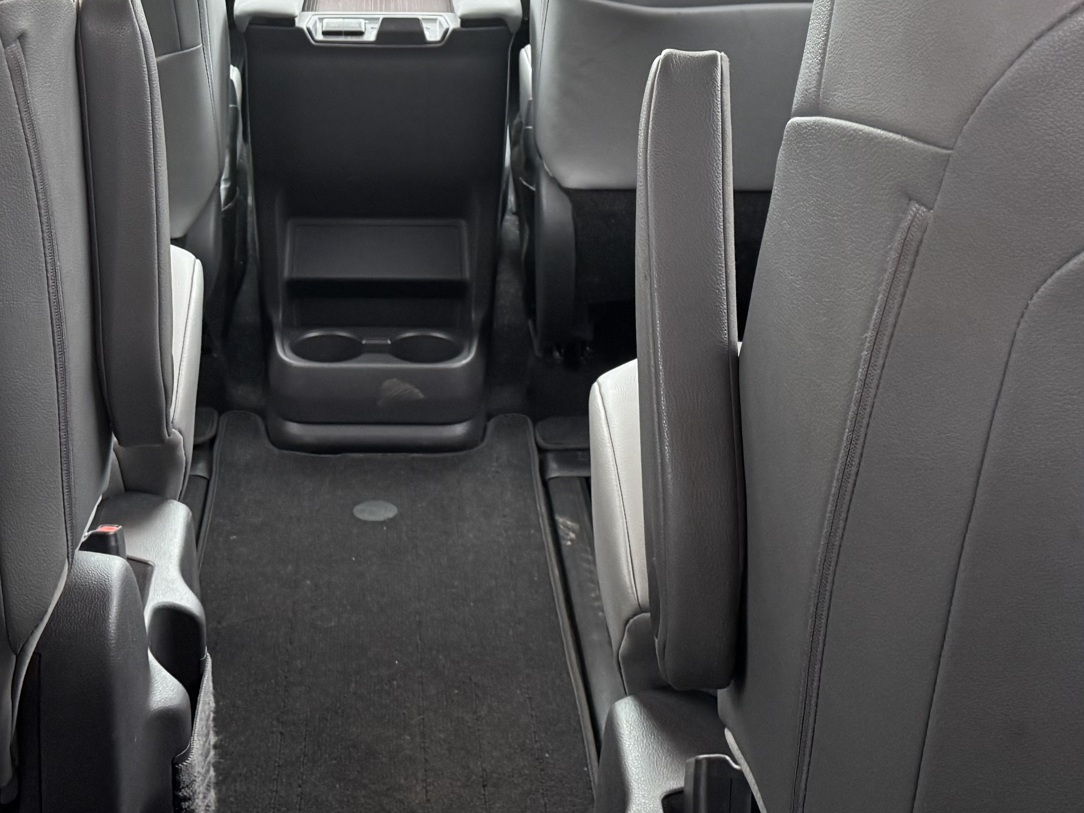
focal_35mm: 59
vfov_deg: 22.9
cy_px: -147
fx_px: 1848
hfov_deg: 32.5
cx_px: 382
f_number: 1.78
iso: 200
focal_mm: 6.76
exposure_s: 1/70
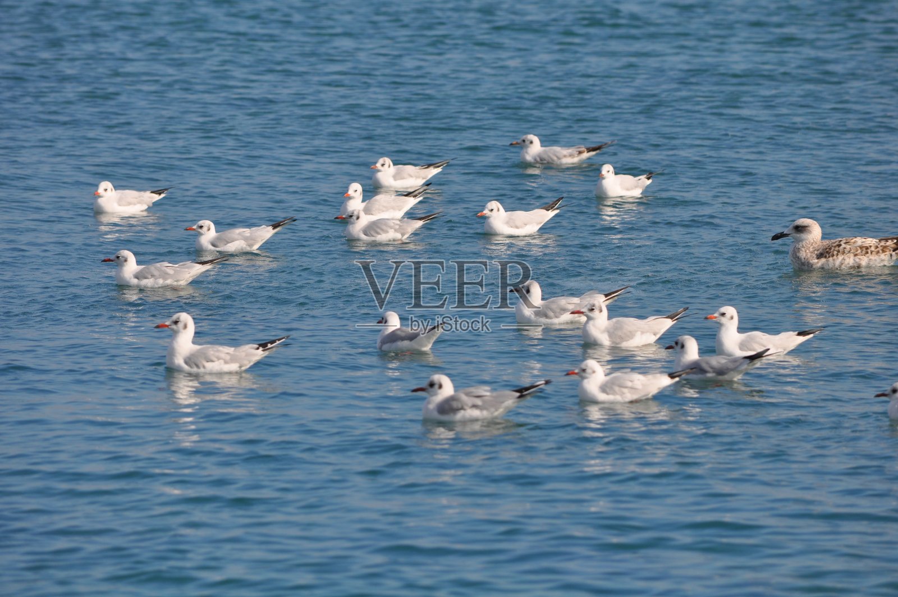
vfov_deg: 3.5
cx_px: 449
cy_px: 298
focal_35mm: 390
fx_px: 9717
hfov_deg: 5.3
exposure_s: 1/1000
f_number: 8
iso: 200
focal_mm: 260
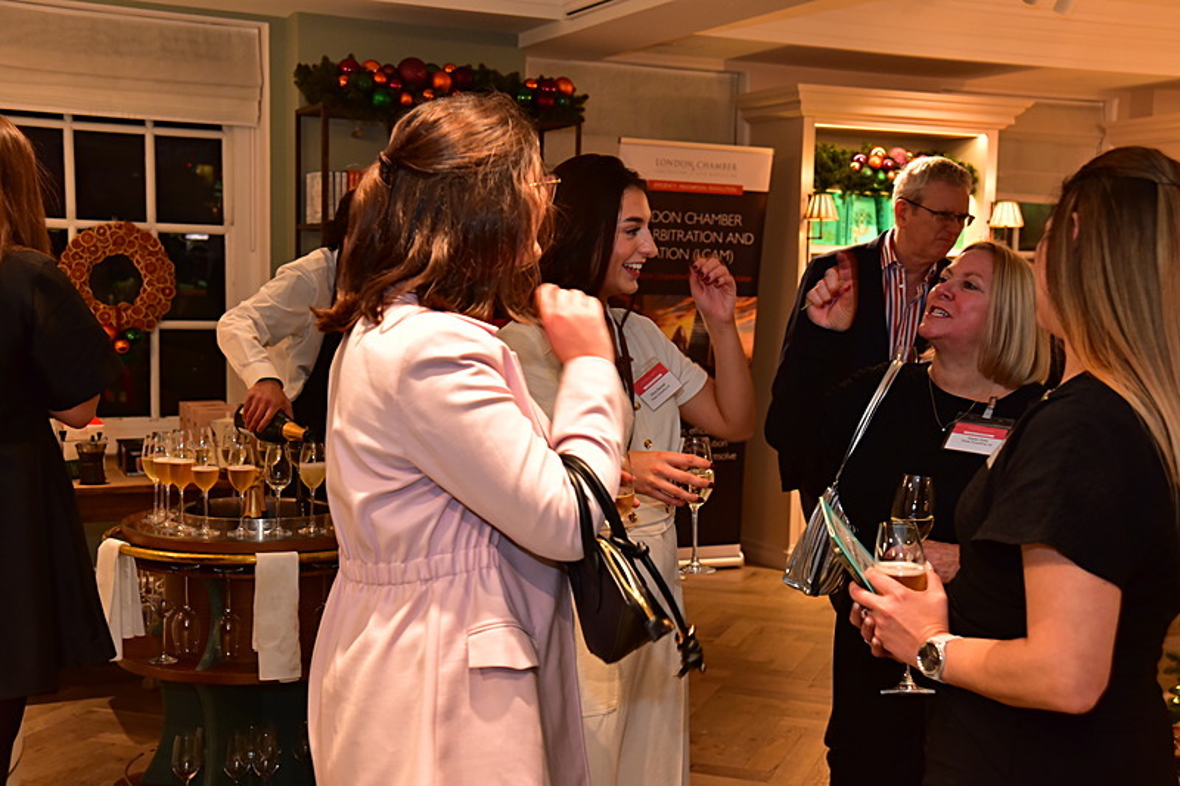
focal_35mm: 48
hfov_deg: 41.1
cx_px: 590
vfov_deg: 28.1
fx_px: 1573
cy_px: 393
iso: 1600
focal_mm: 48
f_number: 5.6
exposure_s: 1/50
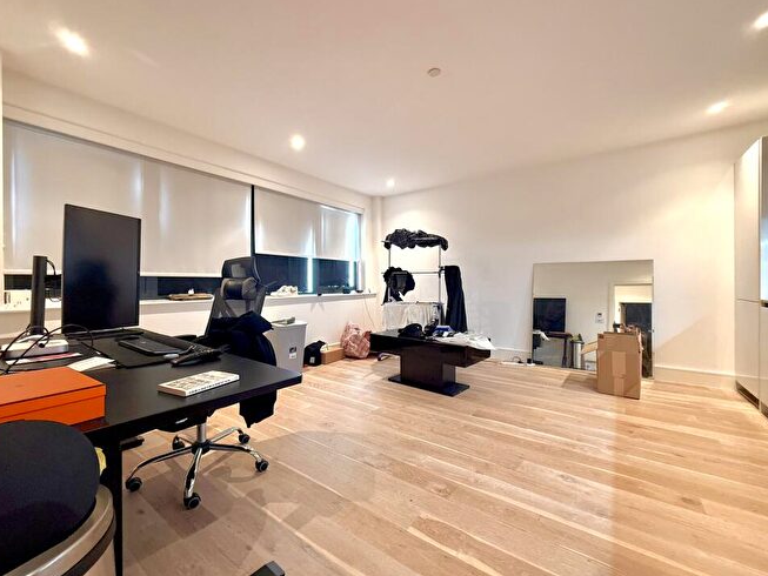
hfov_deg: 98.0
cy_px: 284
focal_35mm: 15
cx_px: 361
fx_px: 333
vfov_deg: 81.8
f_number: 2.2
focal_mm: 2.22
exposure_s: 1/50
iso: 200
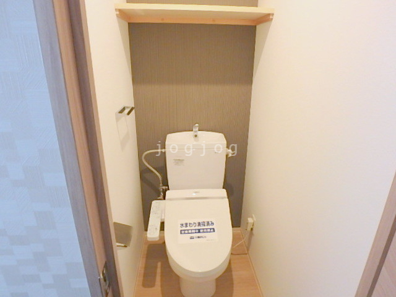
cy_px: 148
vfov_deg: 63.4
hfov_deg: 79.0
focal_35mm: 21
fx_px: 240
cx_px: 198
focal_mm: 3.7
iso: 320
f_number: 3.5
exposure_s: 1/30
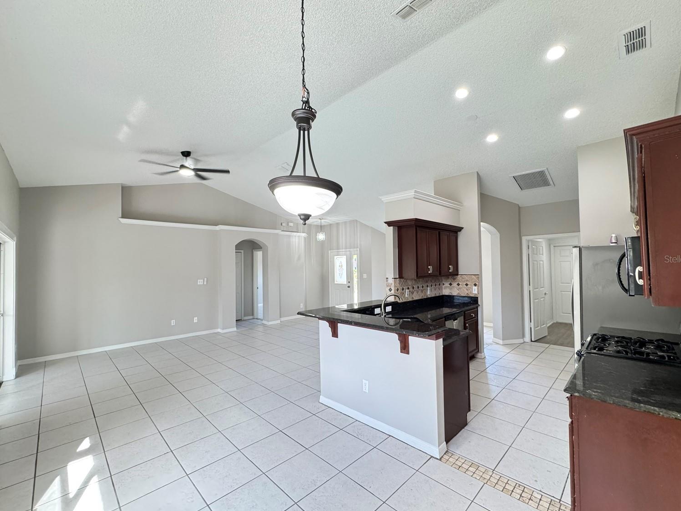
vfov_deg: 81.8
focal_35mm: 15
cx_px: 343
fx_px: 295
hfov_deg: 98.2
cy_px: 259
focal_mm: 2.22
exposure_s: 1/60
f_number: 2.2
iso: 320
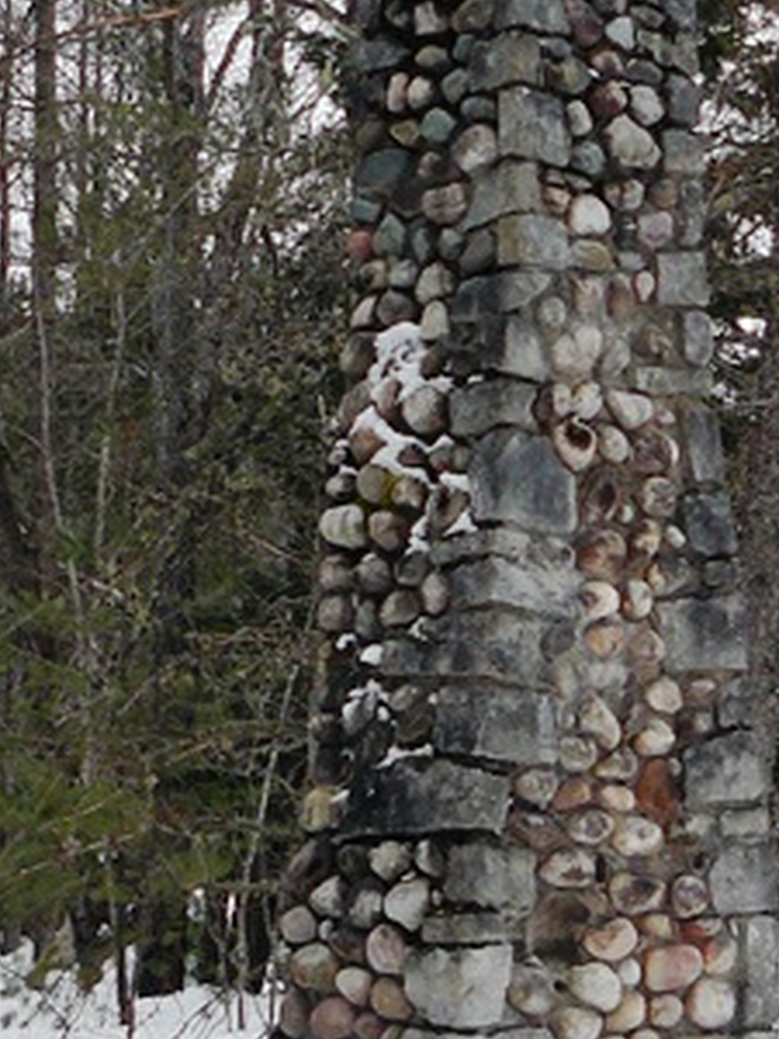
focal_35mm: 128
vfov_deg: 15.4
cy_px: 547
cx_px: 675
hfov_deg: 11.5
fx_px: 3841
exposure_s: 1/40
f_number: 2.8
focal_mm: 6.7
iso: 100
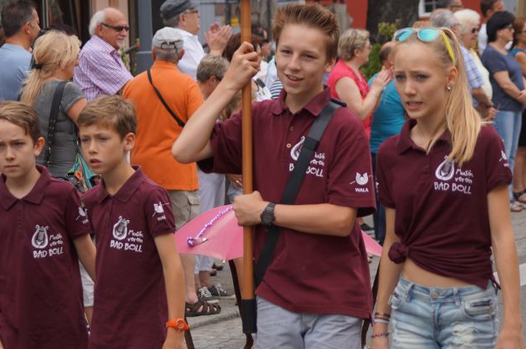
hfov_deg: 13.9
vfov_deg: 9.3
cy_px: 188
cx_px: 254
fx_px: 2160
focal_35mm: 148
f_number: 4.5
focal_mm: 60
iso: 100
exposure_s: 1/320
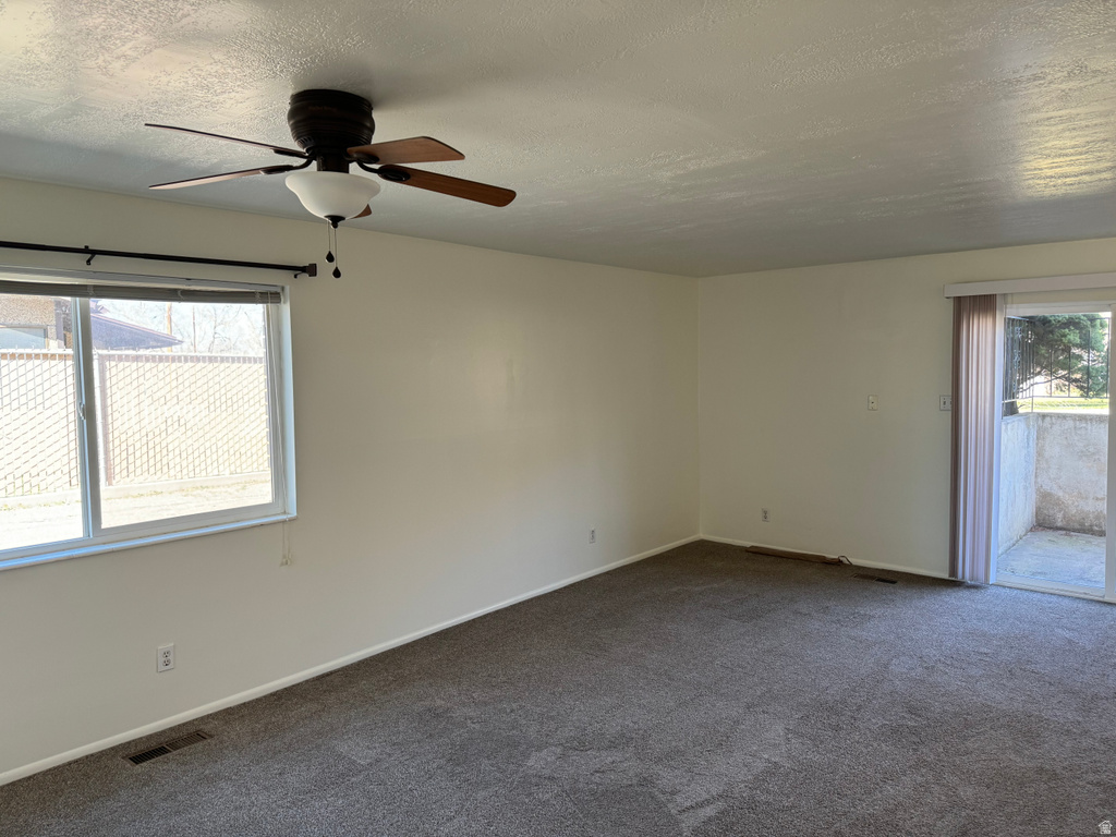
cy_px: 418
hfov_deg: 71.6
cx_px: 558
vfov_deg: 56.8
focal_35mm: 24
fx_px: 774
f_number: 1.78
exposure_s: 1/120
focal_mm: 6.86
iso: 125
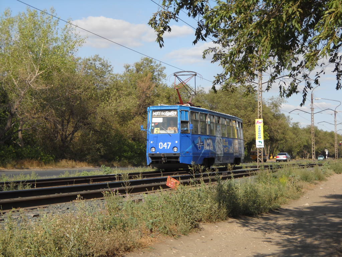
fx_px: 761
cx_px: 171
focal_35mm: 77
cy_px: 128
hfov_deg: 25.3
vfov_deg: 19.1
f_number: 7.8
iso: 64
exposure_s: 1/141
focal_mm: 12.71
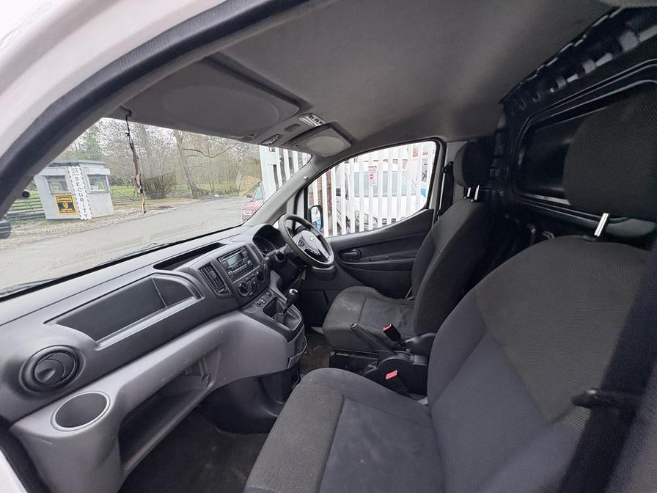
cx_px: 328
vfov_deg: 85.7
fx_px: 266
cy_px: 246
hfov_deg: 102.1
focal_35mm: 14
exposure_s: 1/99
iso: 200
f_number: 2.2
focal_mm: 2.22
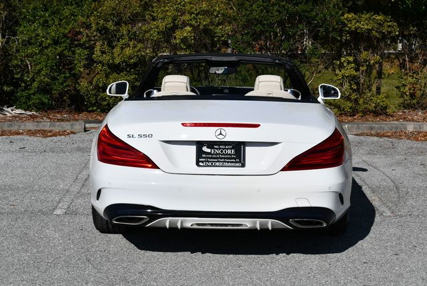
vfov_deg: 19.0
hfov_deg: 28.0
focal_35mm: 72
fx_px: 855
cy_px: 143
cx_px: 214
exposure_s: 1/500
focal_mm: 36
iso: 100
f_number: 11
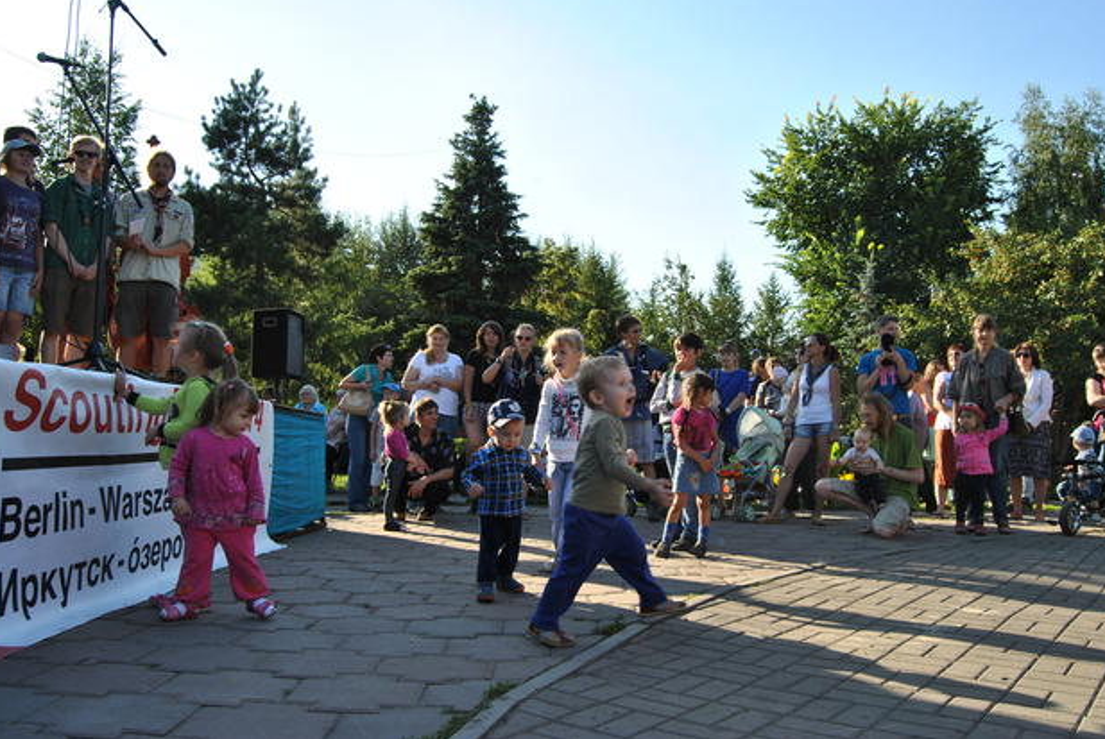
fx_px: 860
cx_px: 552
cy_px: 360
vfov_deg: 46.5
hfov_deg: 65.4
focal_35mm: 28
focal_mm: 18
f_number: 6.3
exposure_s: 1/160
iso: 100
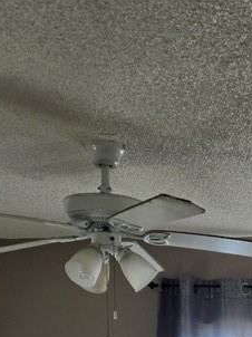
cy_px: 503
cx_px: 274
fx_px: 758
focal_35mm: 78
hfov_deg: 18.2
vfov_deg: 21.2
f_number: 1.8
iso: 50
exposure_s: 1/180
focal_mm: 5.4
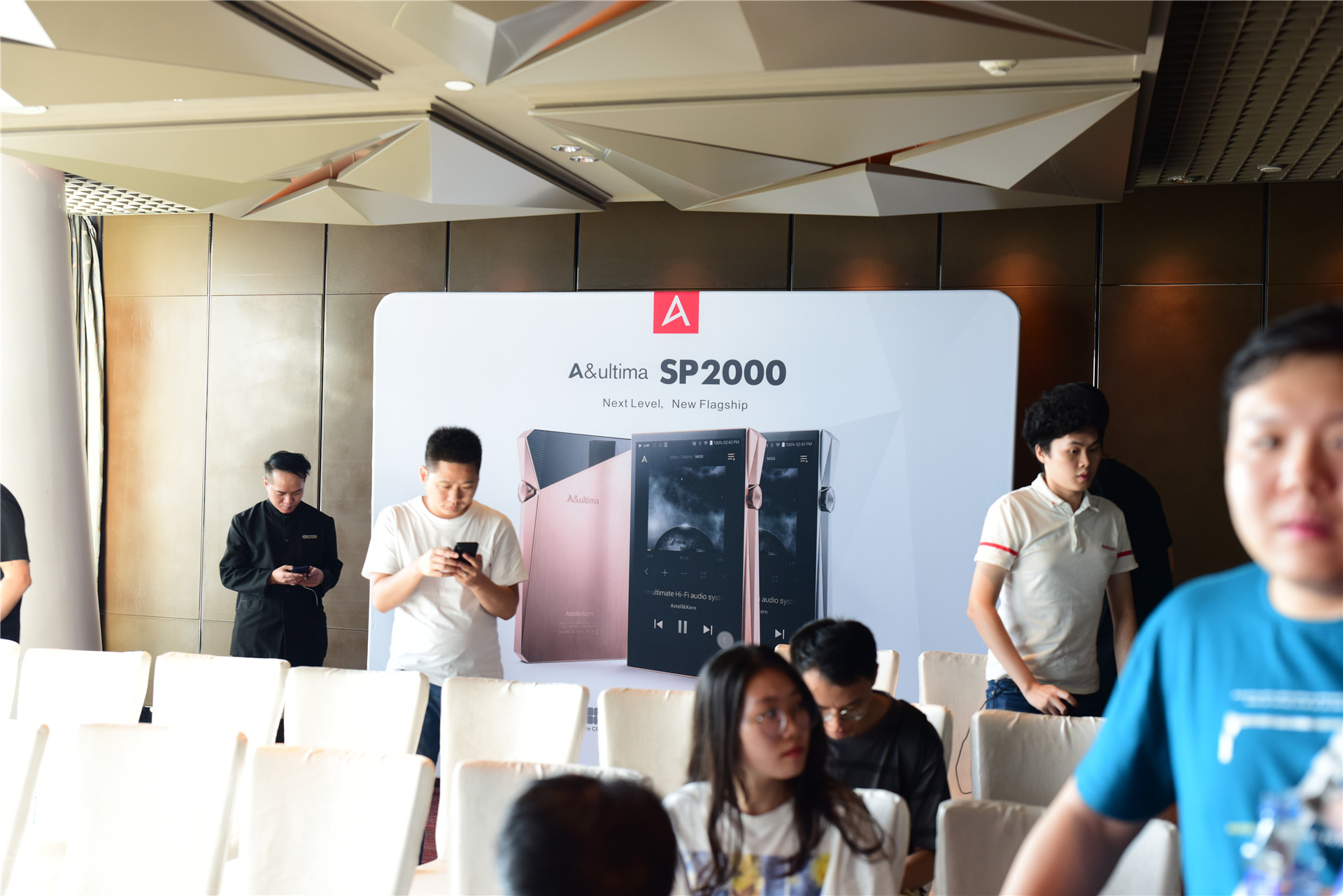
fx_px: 1492
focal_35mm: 40
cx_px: 672
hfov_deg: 48.4
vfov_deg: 33.4
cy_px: 448
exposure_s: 1/200
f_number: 2.5
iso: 640
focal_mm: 40
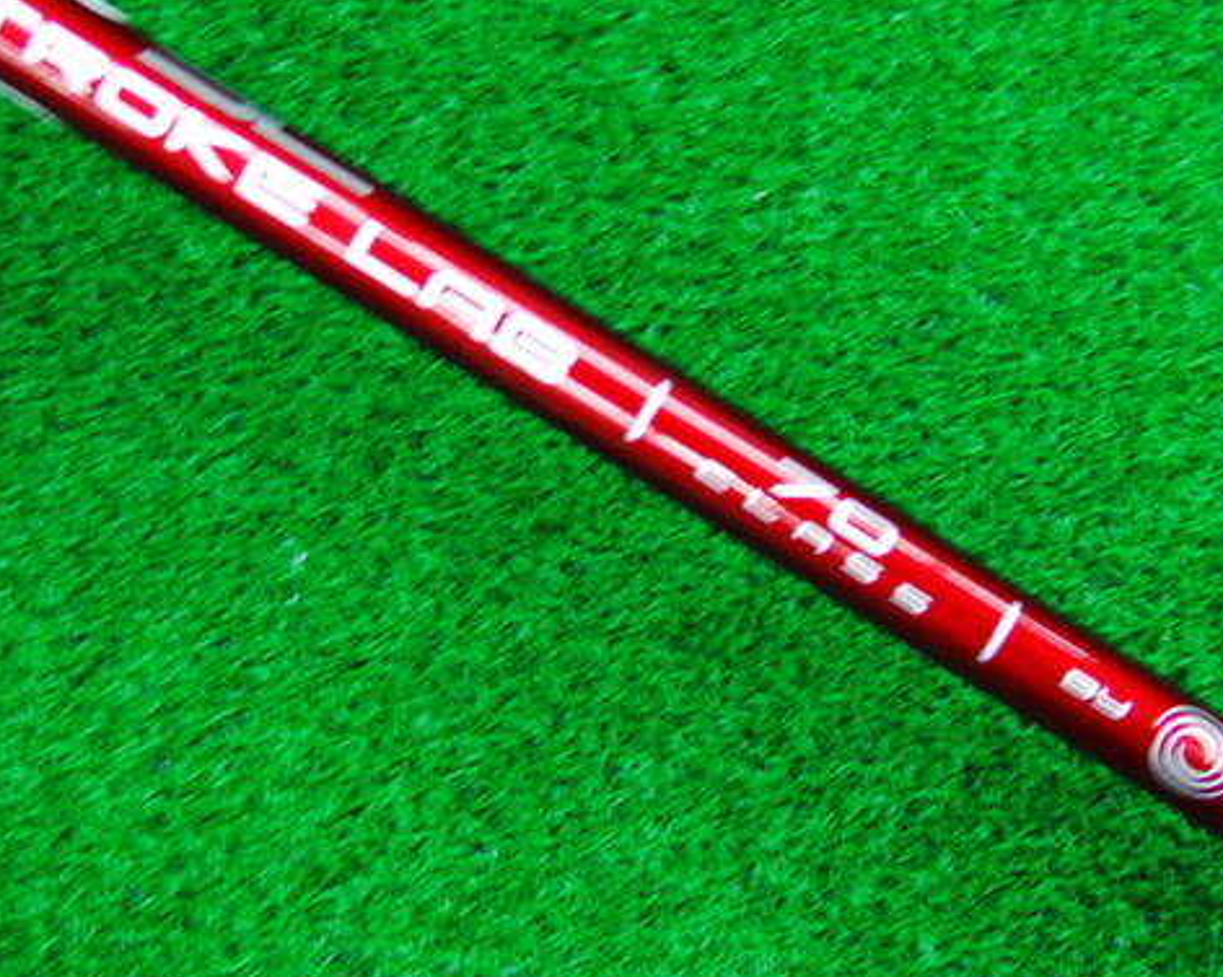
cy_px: 456
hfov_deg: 38.0
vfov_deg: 30.8
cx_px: 557
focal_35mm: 49
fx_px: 1773
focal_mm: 6.42
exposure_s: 1/25
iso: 400
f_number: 3.6
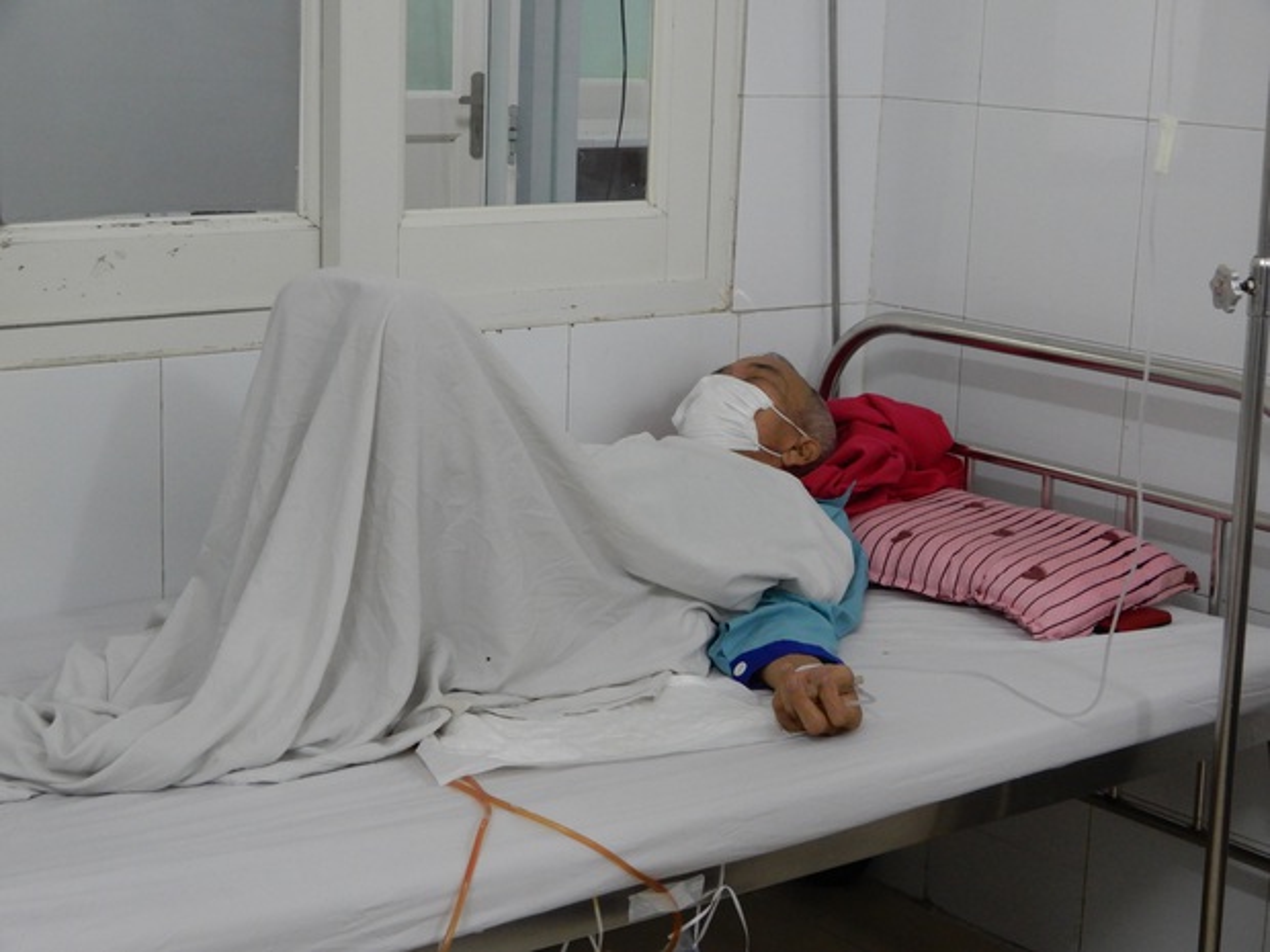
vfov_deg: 22.6
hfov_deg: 29.8
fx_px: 2385
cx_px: 635
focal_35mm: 65
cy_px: 476
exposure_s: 1/25
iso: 400
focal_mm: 11.6
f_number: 4.5
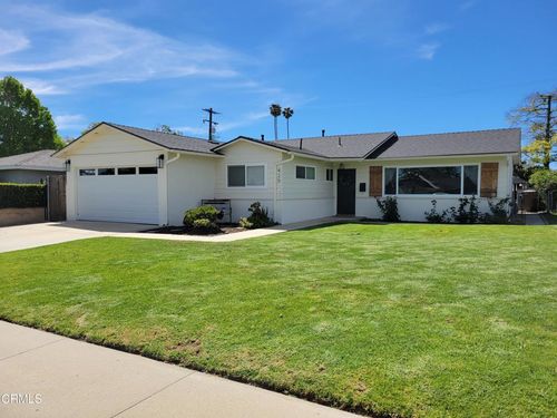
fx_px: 418
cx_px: 278
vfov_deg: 53.1
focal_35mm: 26
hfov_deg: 67.3
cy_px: 209
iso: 40
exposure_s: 1/3399
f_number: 1.8
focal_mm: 5.4
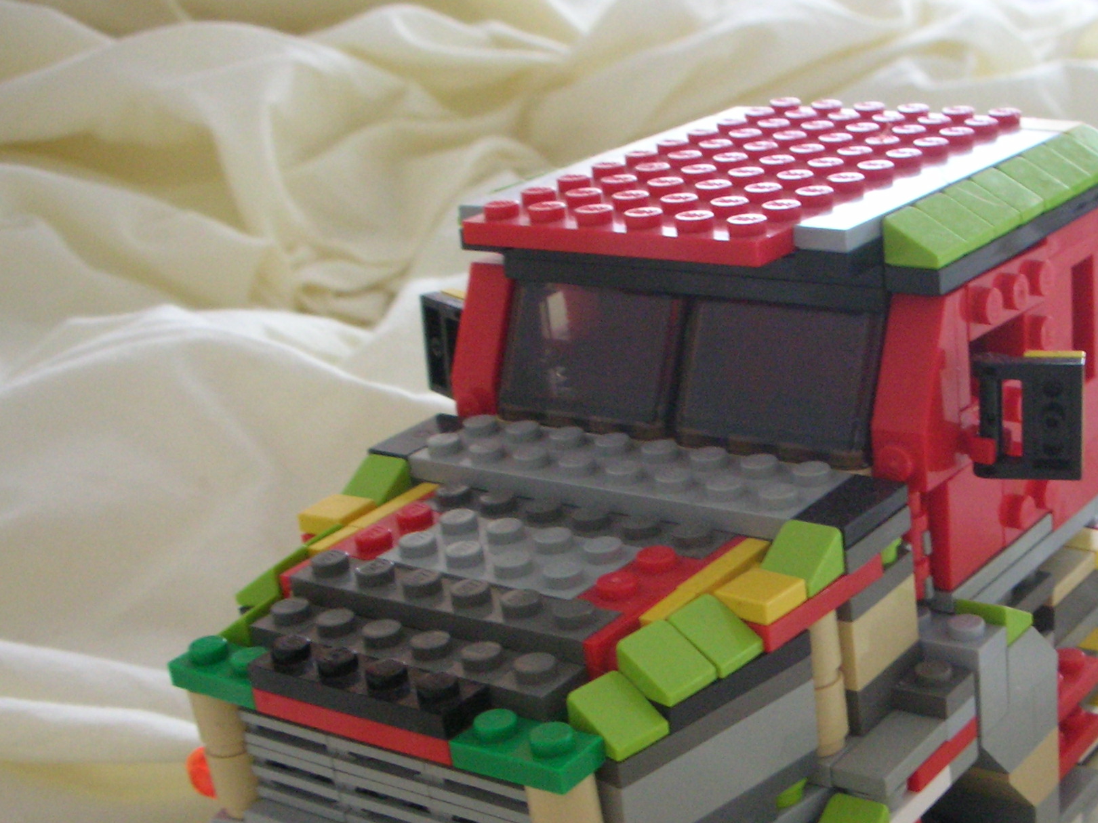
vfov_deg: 25.9
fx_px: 1776
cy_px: 583
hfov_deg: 34.0
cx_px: 737
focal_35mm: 56
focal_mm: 5.8
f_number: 3
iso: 200
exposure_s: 1/3.2
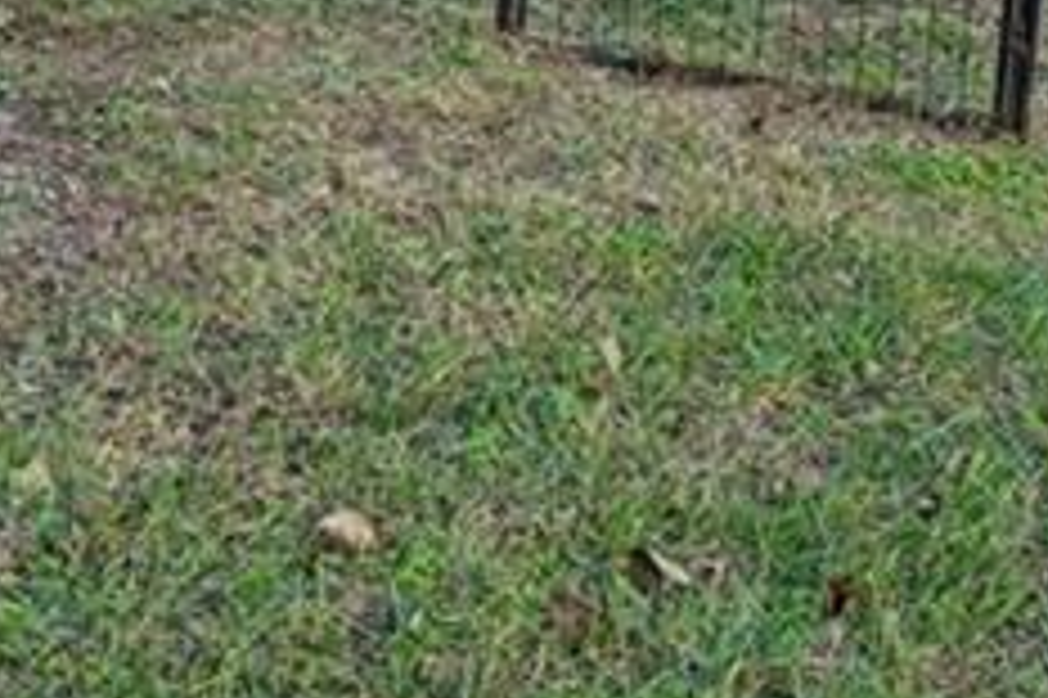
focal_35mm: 103
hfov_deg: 19.8
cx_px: 684
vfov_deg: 10.1
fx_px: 2996
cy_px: -1351
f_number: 8
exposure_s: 1/90
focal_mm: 10
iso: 100
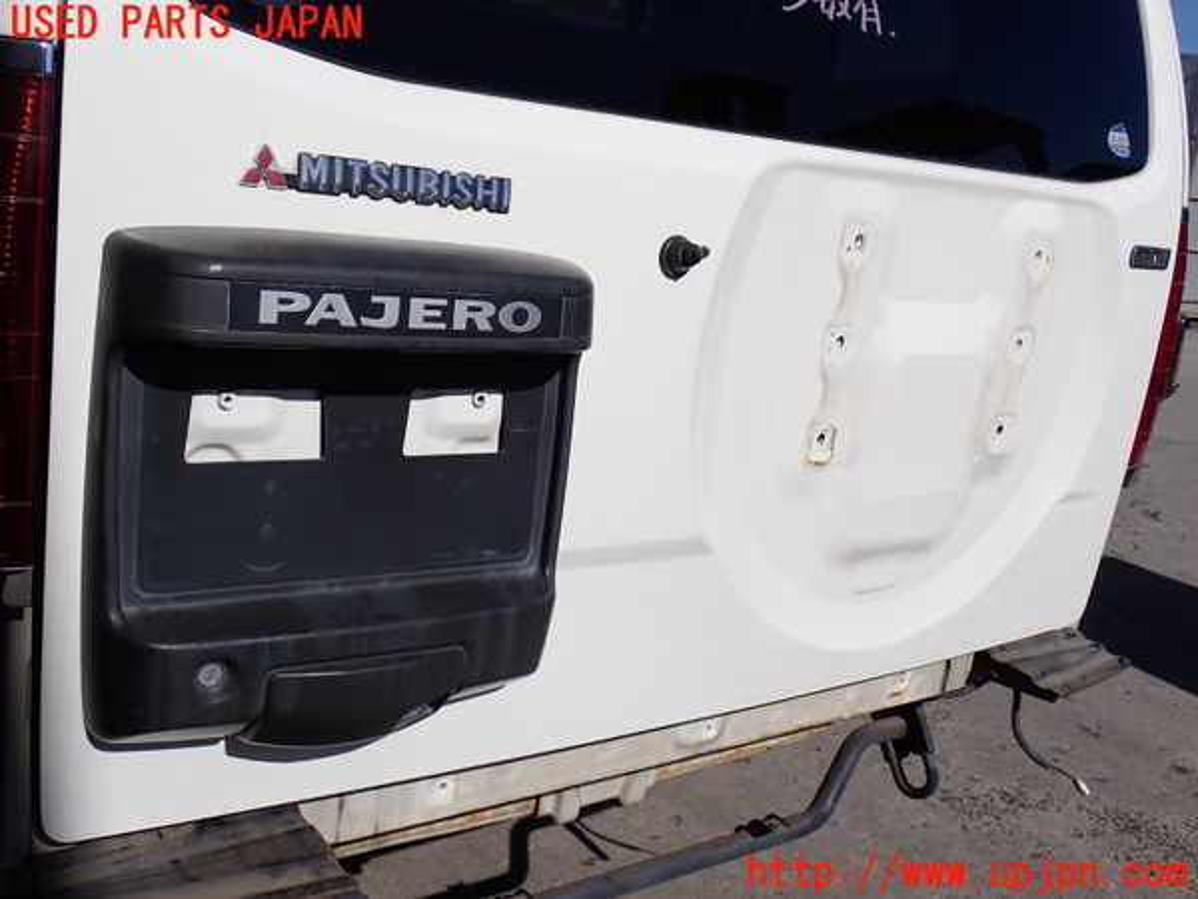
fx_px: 1315
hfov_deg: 49.0
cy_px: 450
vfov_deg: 37.7
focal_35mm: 38
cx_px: 599
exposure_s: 1/320
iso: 100
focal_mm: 6.83
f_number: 10
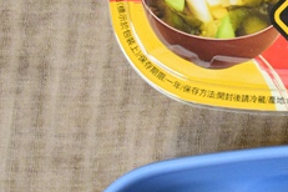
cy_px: 128
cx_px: 476
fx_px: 1664
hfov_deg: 9.5
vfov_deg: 6.6
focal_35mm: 208
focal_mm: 32
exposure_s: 1/160
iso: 1600
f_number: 6.3
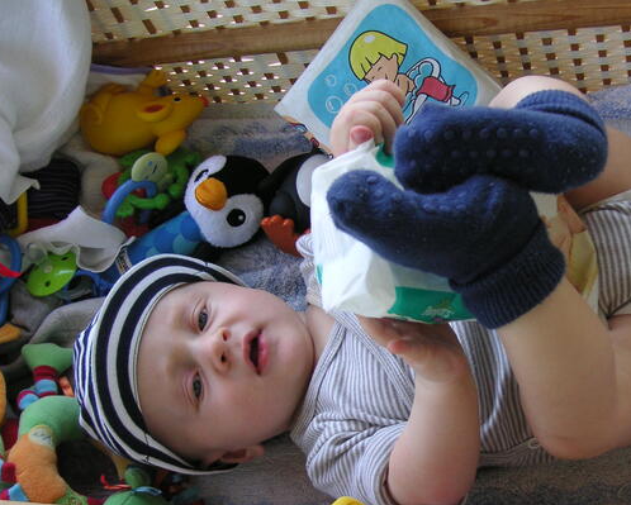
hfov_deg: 32.1
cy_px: 339
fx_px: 1084
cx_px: 436
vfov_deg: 26.1
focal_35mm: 58
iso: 50
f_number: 2.8
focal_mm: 6.1
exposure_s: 1/180
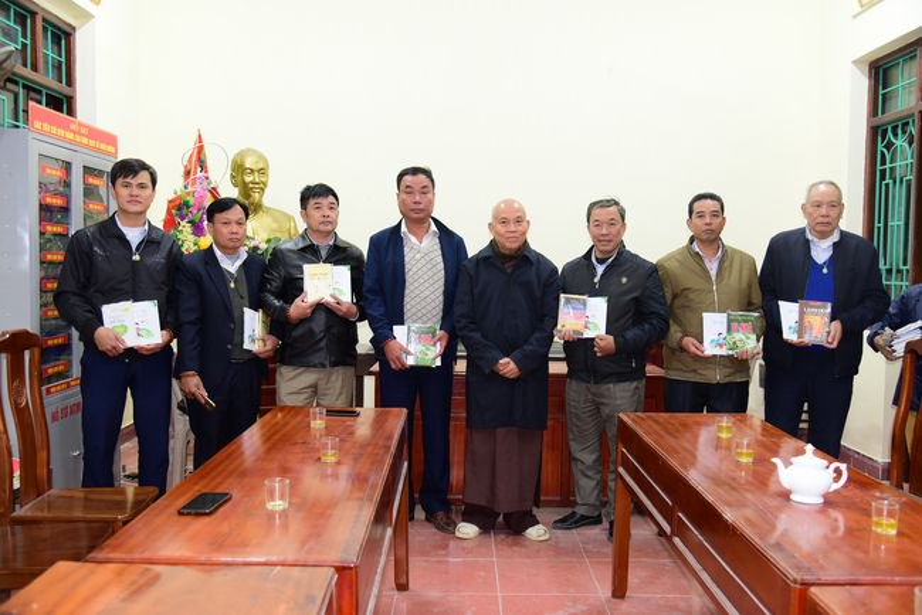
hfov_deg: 58.7
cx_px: 461
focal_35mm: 32
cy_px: 308
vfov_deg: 41.2
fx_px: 820
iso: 1000
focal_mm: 32
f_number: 4
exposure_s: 1/40
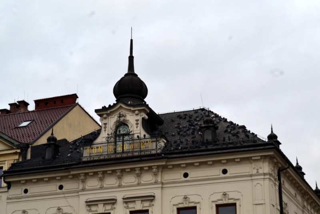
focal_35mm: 82
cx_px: 160
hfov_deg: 24.6
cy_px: 107
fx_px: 734
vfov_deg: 16.6
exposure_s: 1/320
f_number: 10
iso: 400
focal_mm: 55
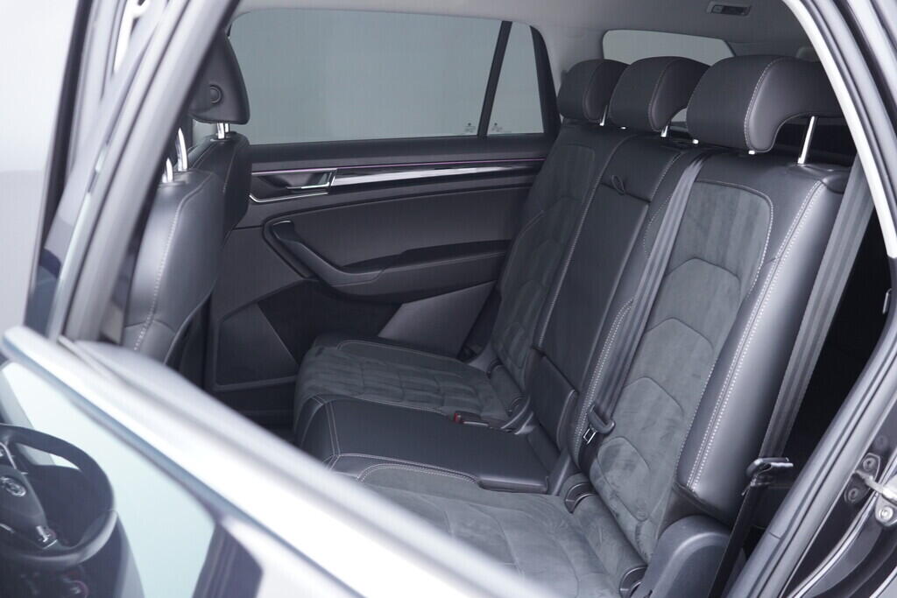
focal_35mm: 36
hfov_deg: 53.1
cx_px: 448
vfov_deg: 36.9
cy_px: 299
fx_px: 897
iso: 500
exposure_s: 1/40
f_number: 2.8
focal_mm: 24
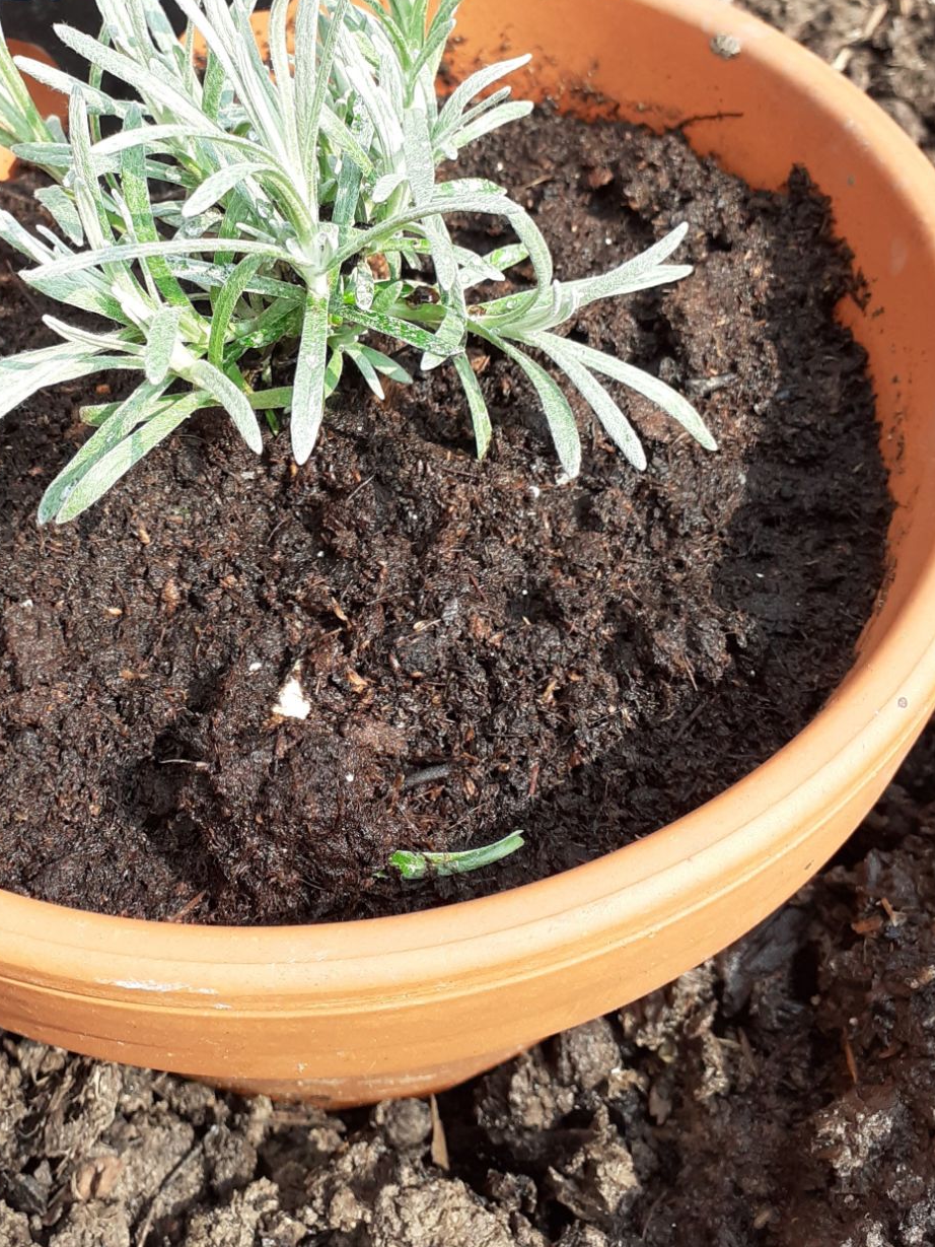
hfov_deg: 31.6
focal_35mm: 45
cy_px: 314
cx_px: 230
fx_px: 1620
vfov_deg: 40.9
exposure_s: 1/516
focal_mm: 3.6
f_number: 1.9
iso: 40
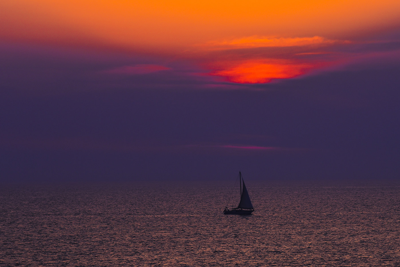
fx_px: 2279
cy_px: 184
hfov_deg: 10.0
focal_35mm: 205
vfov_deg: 6.7
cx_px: 301
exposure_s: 1/200
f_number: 6.3
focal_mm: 120
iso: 200
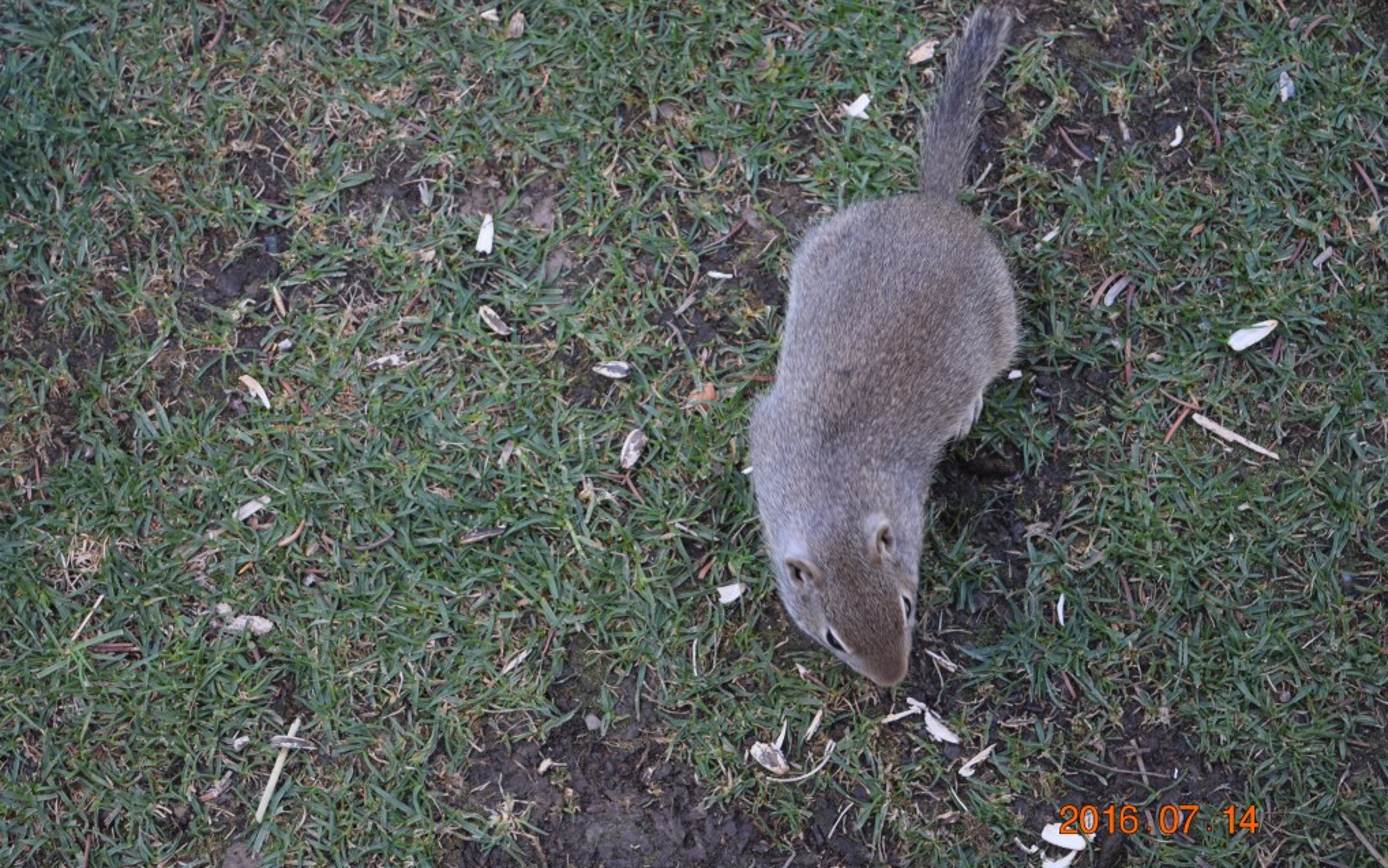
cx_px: 693
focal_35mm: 85
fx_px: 3198
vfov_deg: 15.5
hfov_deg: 24.5
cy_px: 425
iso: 400
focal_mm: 55
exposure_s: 1/125
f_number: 5.6
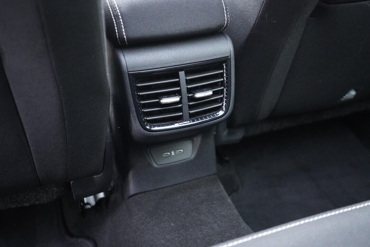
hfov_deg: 53.1
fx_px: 370
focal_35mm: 36
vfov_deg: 36.9
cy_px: 124
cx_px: 185
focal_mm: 24
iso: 6400
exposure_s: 1/40
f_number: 2.8
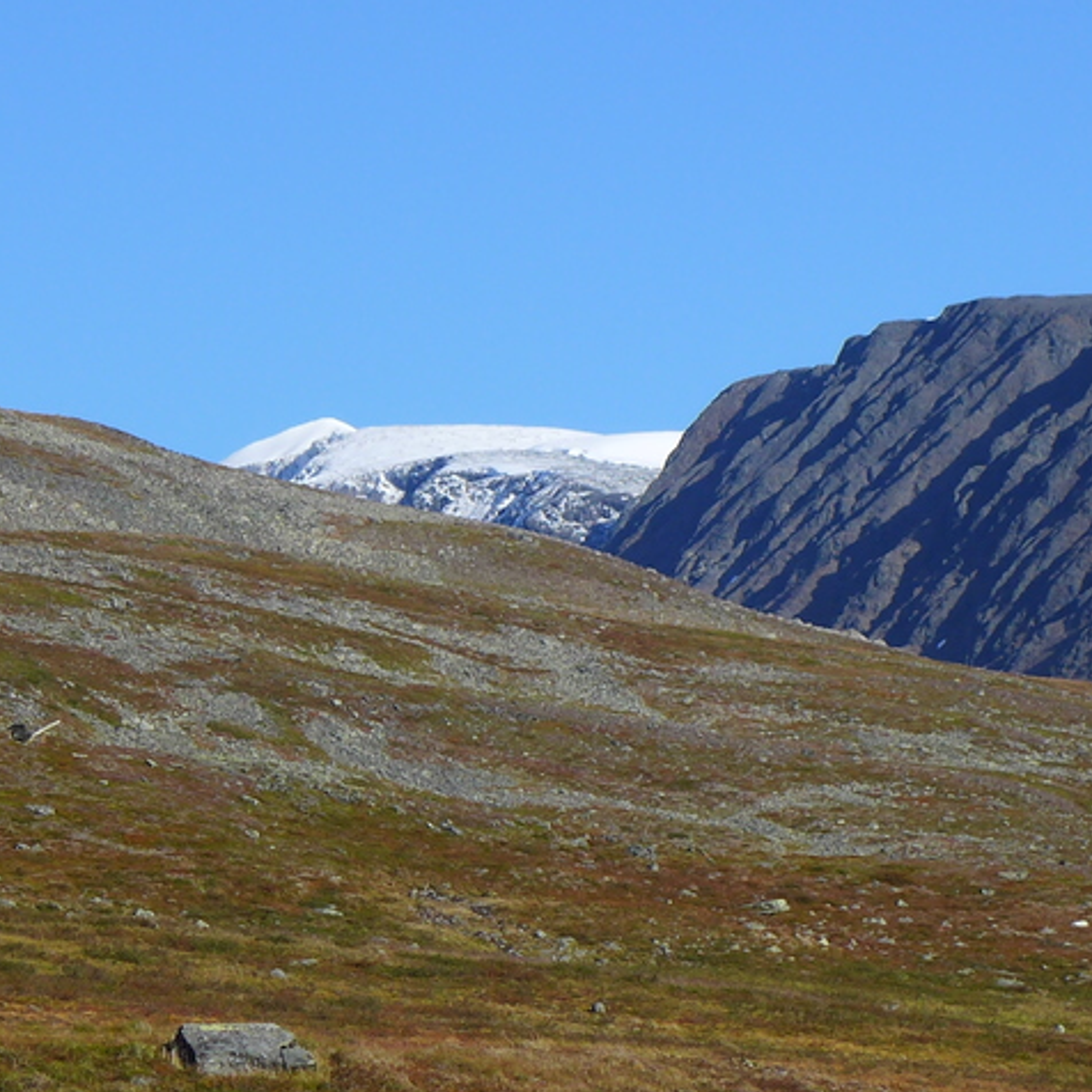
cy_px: 546
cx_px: 650
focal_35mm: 231
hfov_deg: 7.6
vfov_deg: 7.6
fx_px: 8244
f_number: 3.2
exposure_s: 1/1600
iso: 80
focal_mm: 17.7
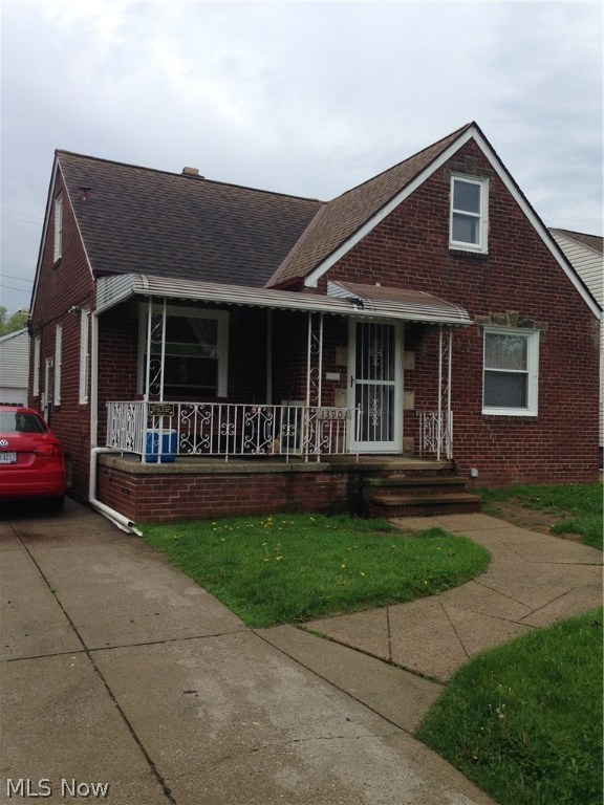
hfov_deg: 42.9
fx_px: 768
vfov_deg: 55.4
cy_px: 402
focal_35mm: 33
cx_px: 302
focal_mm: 4.12
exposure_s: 1/1261
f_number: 2.4
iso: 50
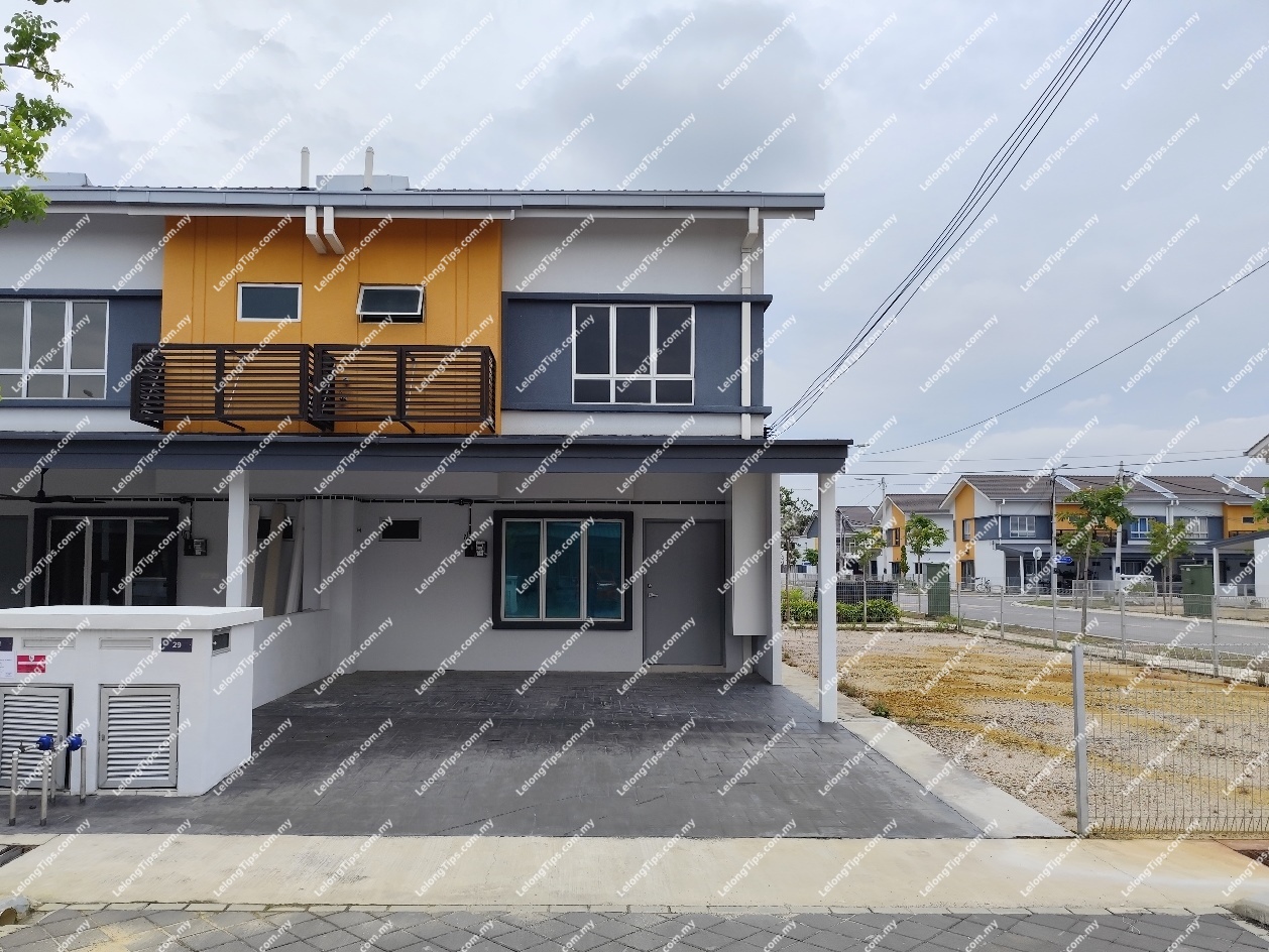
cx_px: 634
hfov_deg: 73.9
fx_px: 843
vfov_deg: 58.9
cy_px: 476
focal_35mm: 23
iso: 50
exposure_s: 1/1190
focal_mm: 6.14
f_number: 1.65
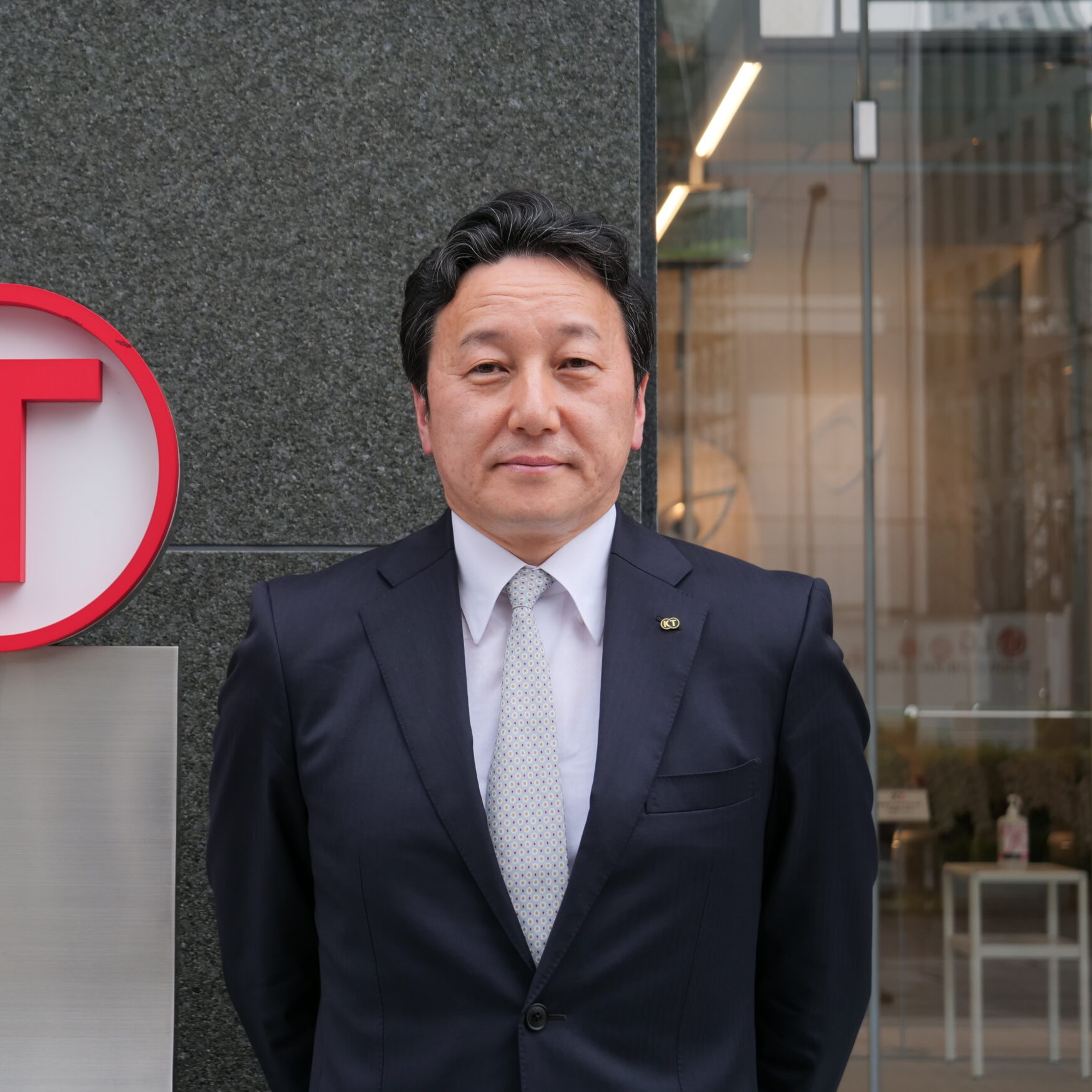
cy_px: 576
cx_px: 315
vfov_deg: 26.5
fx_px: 2320
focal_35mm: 65
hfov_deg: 26.3
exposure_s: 1/200
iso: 200
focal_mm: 25
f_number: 3.5
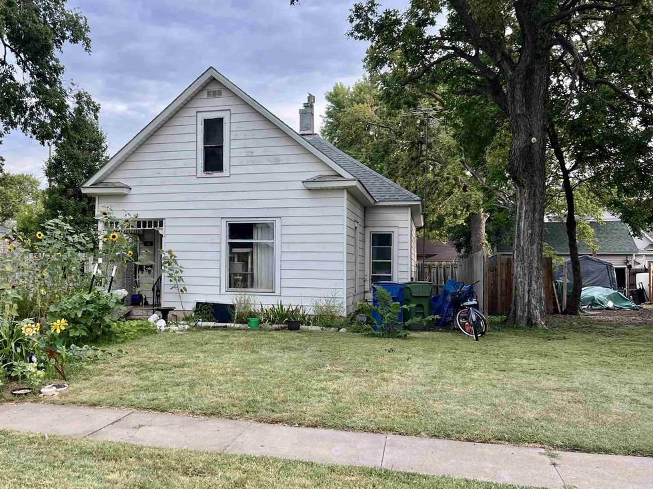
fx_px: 641
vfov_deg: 41.8
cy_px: 249
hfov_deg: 53.2
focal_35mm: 34
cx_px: 231
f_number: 1.5
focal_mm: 5.7
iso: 50
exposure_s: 1/311
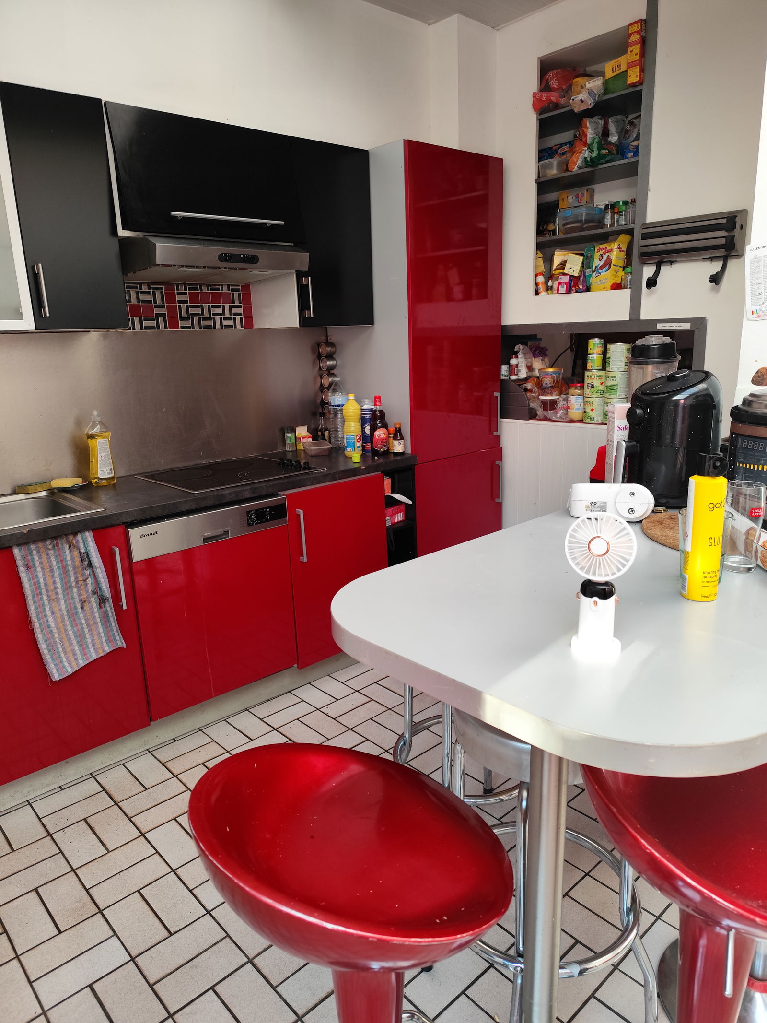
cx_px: 384
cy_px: 512
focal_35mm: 23
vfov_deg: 73.9
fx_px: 679
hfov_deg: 58.9
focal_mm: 6.14
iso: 320
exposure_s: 1/100
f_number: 1.65
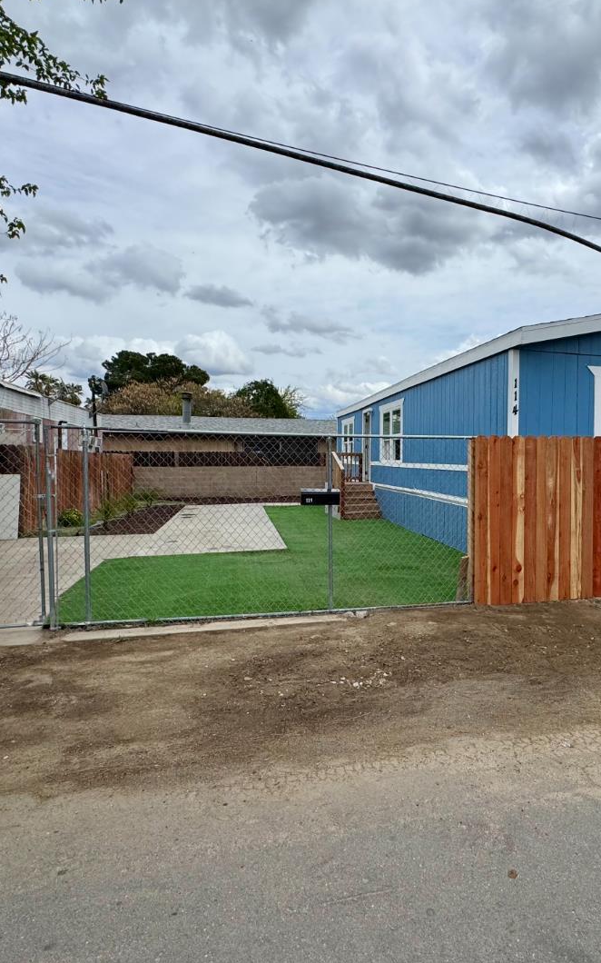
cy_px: 474
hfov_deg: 56.3
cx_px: 389
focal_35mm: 21
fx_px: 551
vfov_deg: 82.3
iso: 50
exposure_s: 1/2985
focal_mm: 2.22
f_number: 2.2
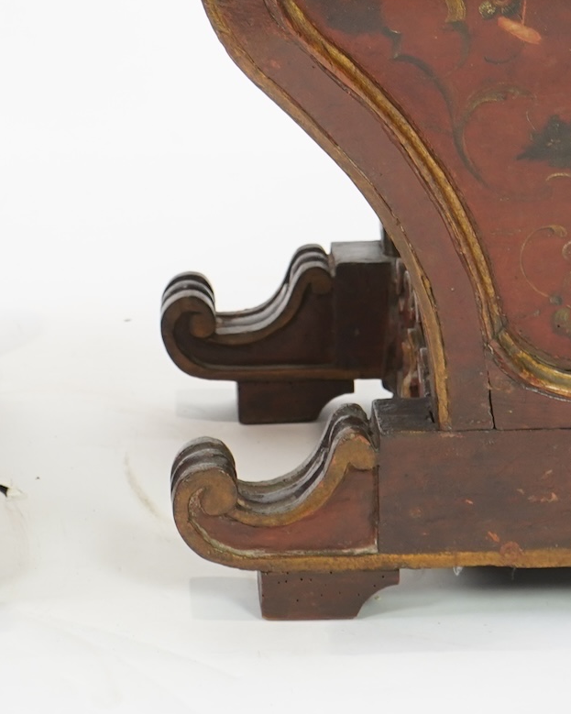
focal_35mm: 141
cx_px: 97
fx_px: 2979
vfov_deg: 13.5
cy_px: 34
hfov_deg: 10.9
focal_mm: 39
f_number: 5
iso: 800
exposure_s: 1/60
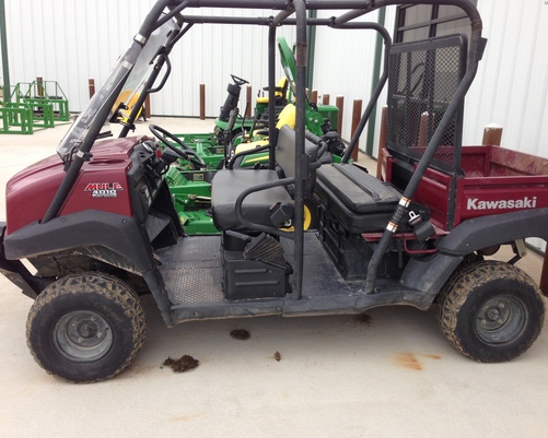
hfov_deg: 51.5
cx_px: 288
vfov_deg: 42.2
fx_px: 568
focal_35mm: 35
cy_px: 221
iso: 50
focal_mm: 4.12
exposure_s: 1/250
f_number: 2.4
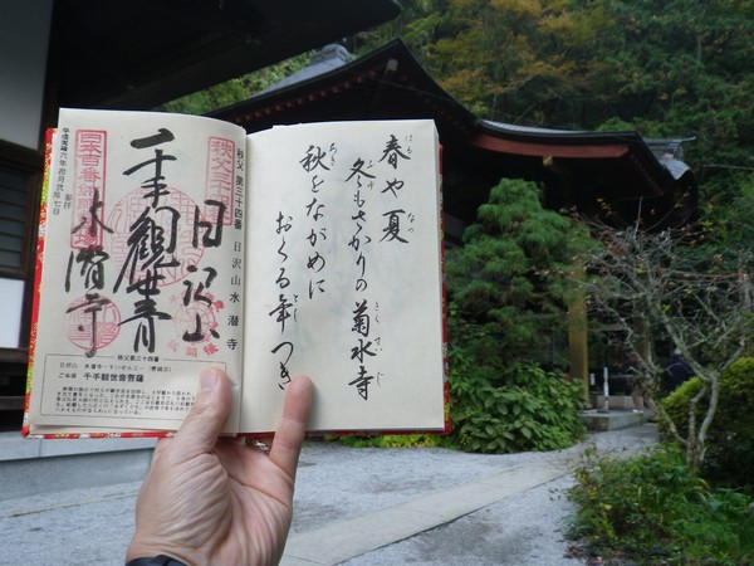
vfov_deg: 49.7
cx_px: 377
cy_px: 283
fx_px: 610
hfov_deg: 63.4
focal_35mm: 28
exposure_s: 1/50
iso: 80
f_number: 3.5
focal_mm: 5
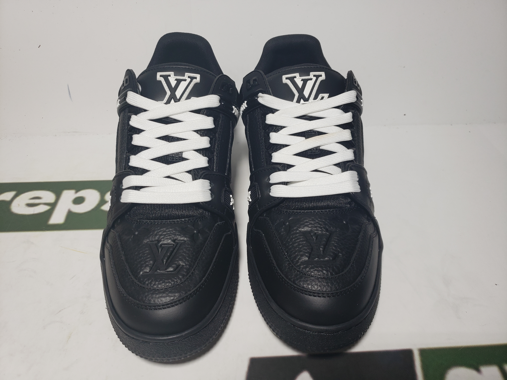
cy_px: 190
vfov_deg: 53.1
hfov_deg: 67.3
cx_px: 254
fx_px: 381
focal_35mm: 26
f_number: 1.5
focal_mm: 4.3
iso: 50
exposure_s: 1/529
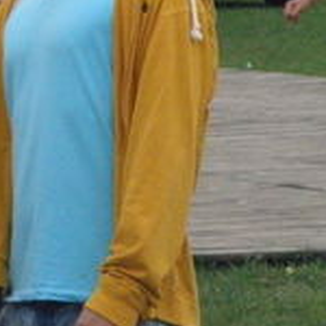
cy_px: -14
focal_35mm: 341
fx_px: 3633
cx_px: 43
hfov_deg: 5.1
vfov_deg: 5.1
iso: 800
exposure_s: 1/320
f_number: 4.2
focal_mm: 20.6
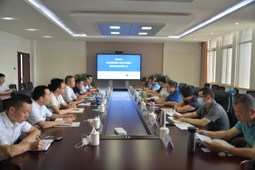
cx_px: 128
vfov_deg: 42.3
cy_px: 85
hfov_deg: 60.3
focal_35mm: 31
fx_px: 220
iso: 720
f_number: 4
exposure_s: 1/100
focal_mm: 31
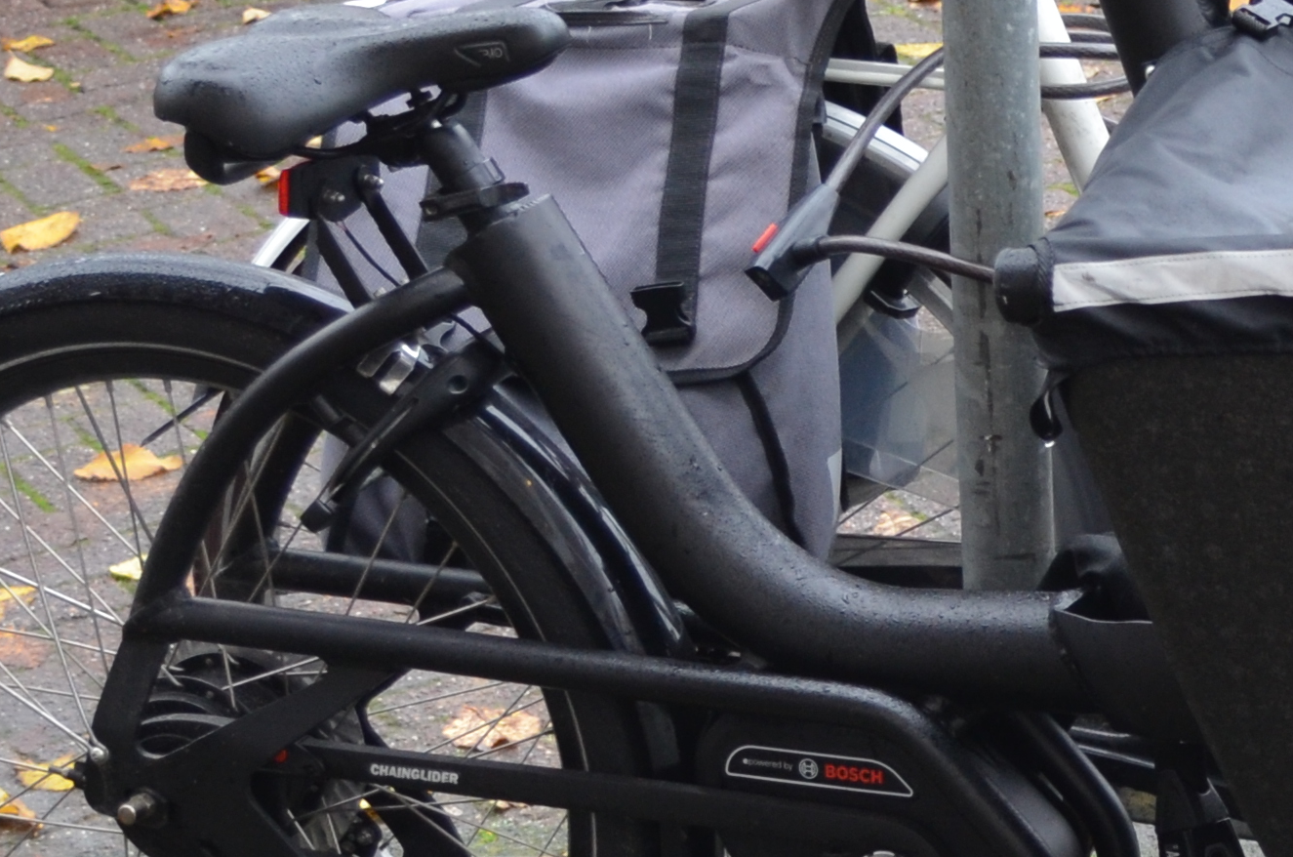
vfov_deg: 9.4
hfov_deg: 13.6
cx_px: 1685
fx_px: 5198
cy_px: 706
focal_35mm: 145
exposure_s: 1/60
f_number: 4.2
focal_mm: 26
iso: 450
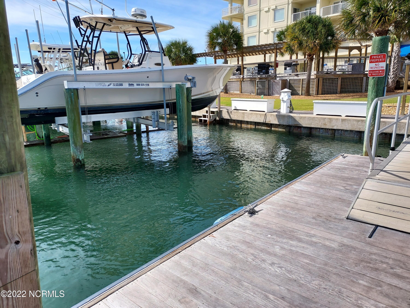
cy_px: 154
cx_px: 205
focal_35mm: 24
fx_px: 284
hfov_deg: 71.6
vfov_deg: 56.8
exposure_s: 1/894
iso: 40
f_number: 1.8
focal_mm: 4.6
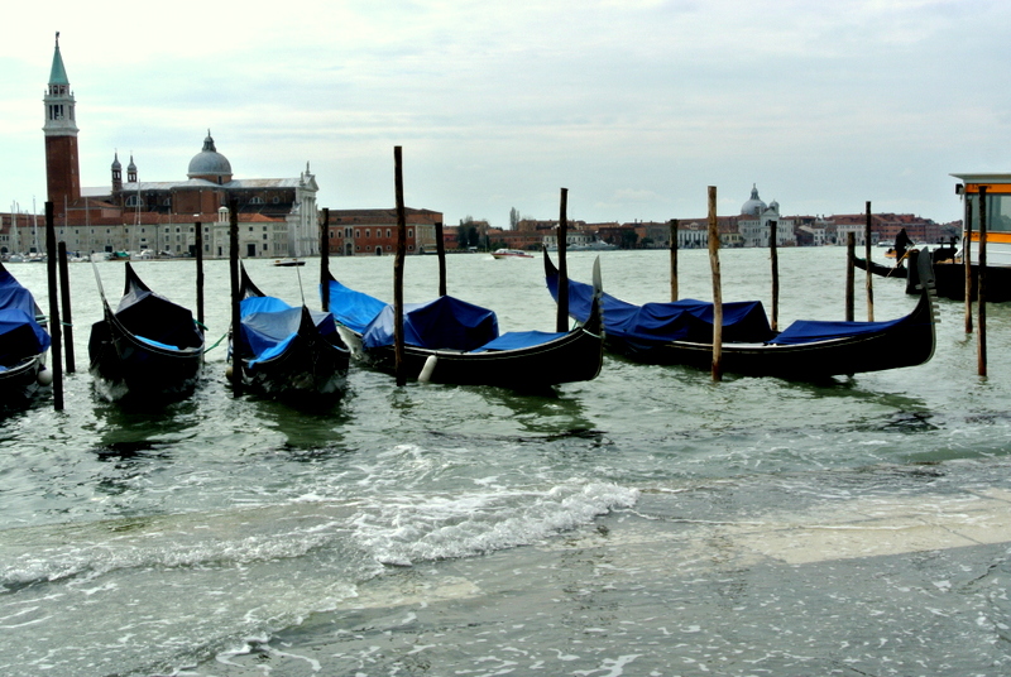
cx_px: 506
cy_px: 338
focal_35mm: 51
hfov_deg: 38.8
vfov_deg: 26.6
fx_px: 1434
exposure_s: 1/125
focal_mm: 18.9
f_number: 4.8
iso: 125
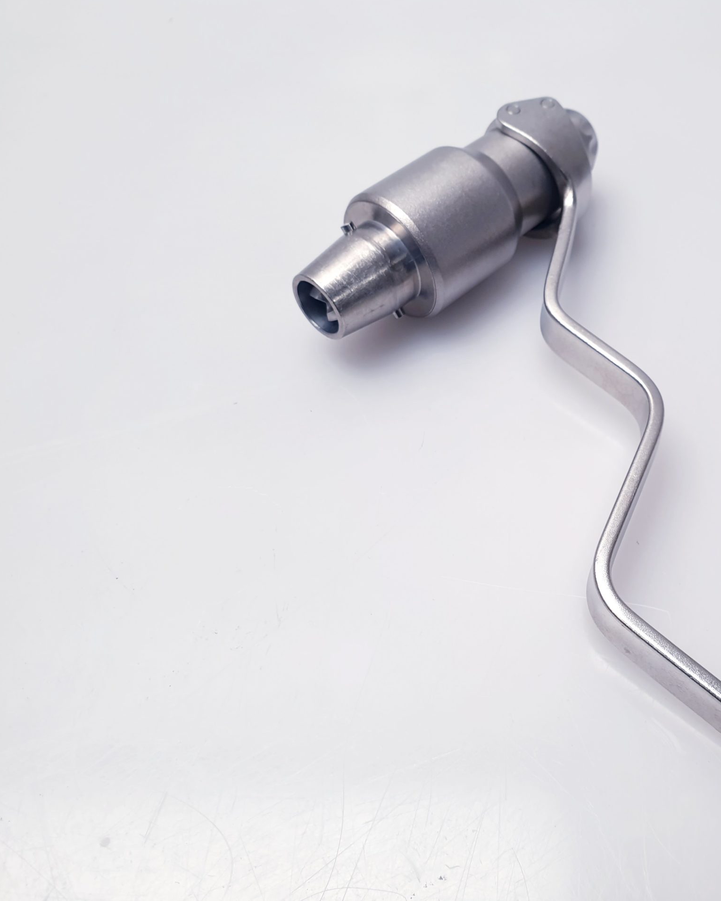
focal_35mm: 34
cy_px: 450
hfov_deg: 41.8
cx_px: 556
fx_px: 907
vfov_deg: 52.8
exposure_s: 1/50
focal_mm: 4.3
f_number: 2.4
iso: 64
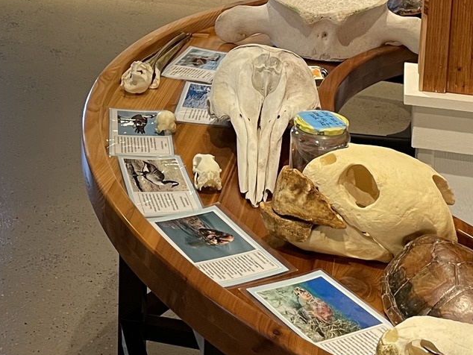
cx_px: 73
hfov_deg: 23.4
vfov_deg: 17.2
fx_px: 1121
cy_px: -69
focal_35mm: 82
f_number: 1.6
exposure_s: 1/60
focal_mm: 4.2
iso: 100
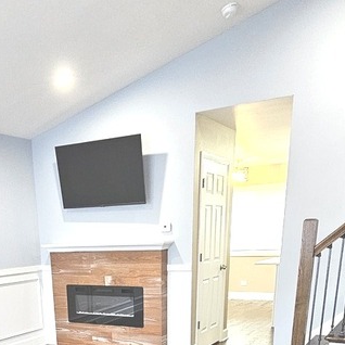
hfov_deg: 41.9
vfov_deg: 34.5
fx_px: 440
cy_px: 412
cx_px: 99
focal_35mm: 39
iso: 400
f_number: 2.2
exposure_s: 1/60
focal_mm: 2.2
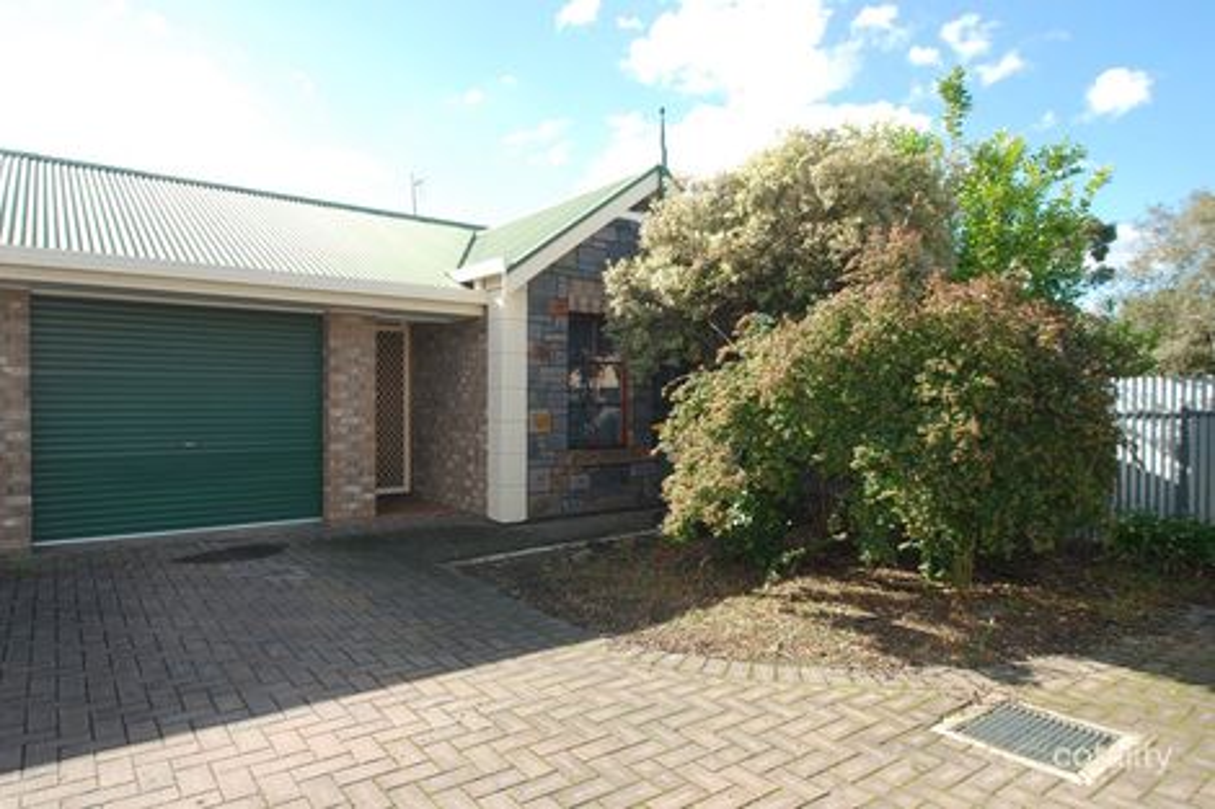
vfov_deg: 59.5
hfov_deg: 81.2
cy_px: 404
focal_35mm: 21
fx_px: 708
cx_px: 608
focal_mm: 14
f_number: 5.6
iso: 100
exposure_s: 1/125
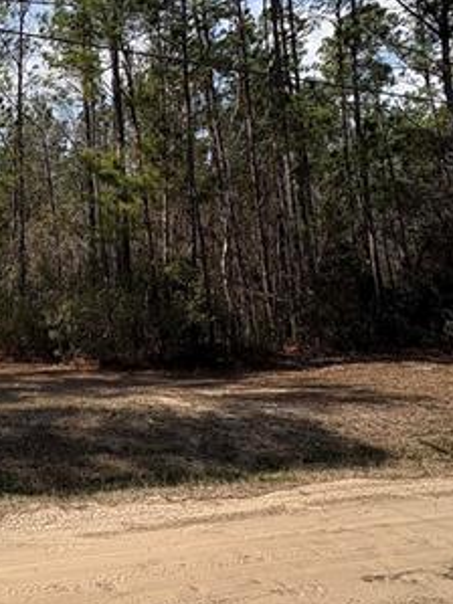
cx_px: -47
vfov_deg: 49.6
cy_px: 160
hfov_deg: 34.2
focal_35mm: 36
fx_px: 629
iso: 50
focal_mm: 2.22
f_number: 2.2
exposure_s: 1/1832
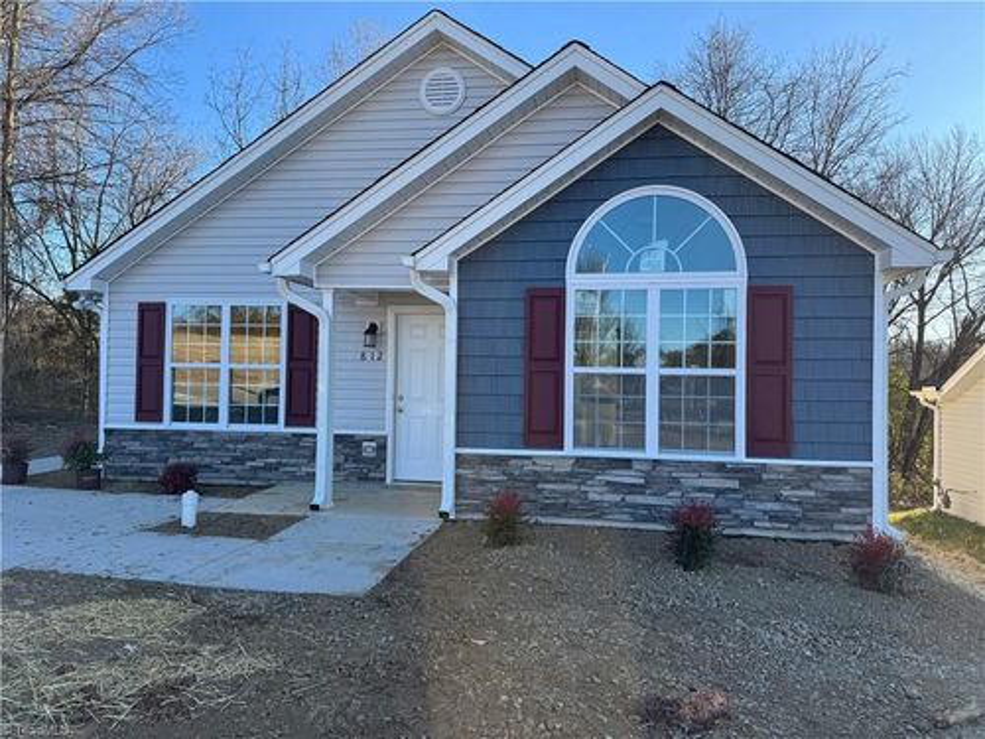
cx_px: 492
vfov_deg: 56.8
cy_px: 370
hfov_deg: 71.6
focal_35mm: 24
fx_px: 683
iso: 80
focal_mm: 6.76
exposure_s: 1/1094
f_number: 1.78
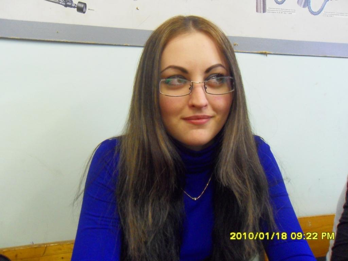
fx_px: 352
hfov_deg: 52.6
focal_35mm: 35
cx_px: 174
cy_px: 130
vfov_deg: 40.7
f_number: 3.5
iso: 400
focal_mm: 6.3
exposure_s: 1/20
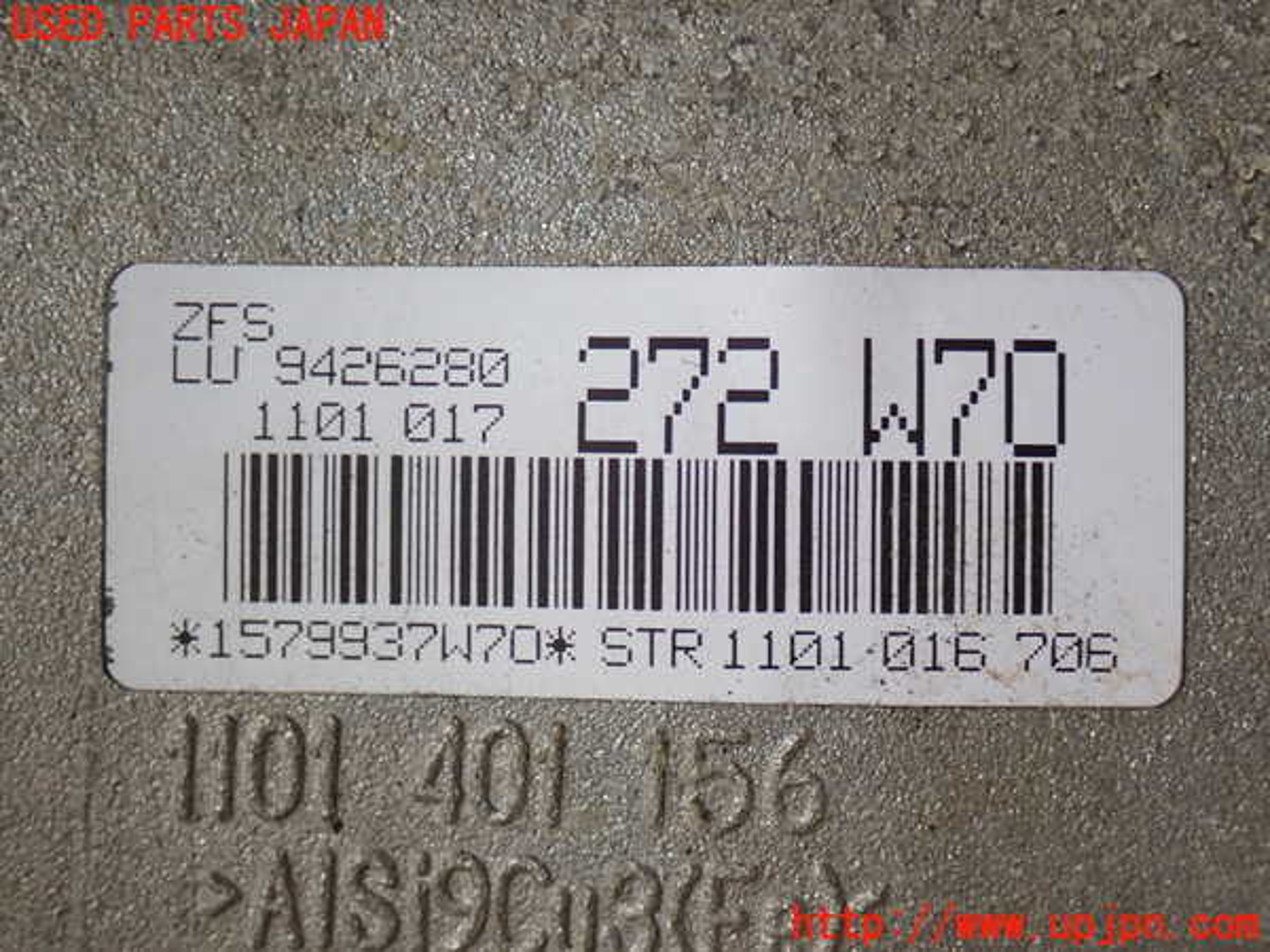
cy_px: 476
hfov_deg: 31.2
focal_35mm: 62
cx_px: 635
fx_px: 2275
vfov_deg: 23.7
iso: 160
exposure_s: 1/125
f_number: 3.6
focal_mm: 11.09
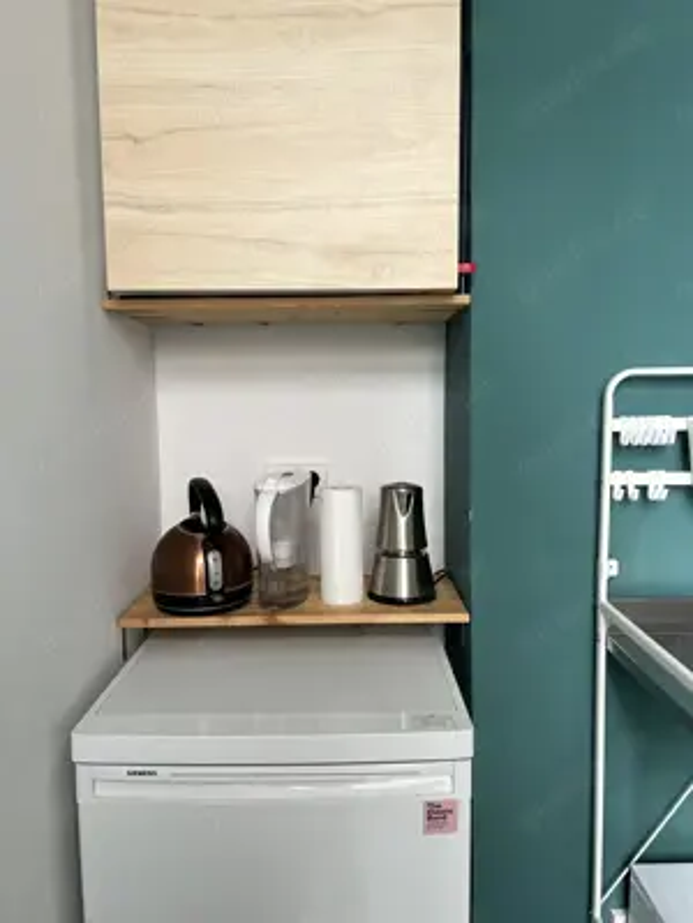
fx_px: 694
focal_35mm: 26
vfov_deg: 67.3
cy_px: 462
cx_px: 346
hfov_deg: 53.1
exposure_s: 1/100
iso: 125
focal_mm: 5.7
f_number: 1.5
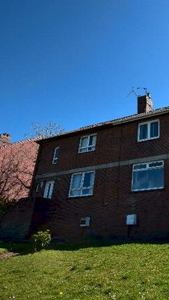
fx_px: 199
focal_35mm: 25
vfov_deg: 74.0
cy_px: 152
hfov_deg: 40.8
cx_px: 165
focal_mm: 10
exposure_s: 1/320
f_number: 11
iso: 400
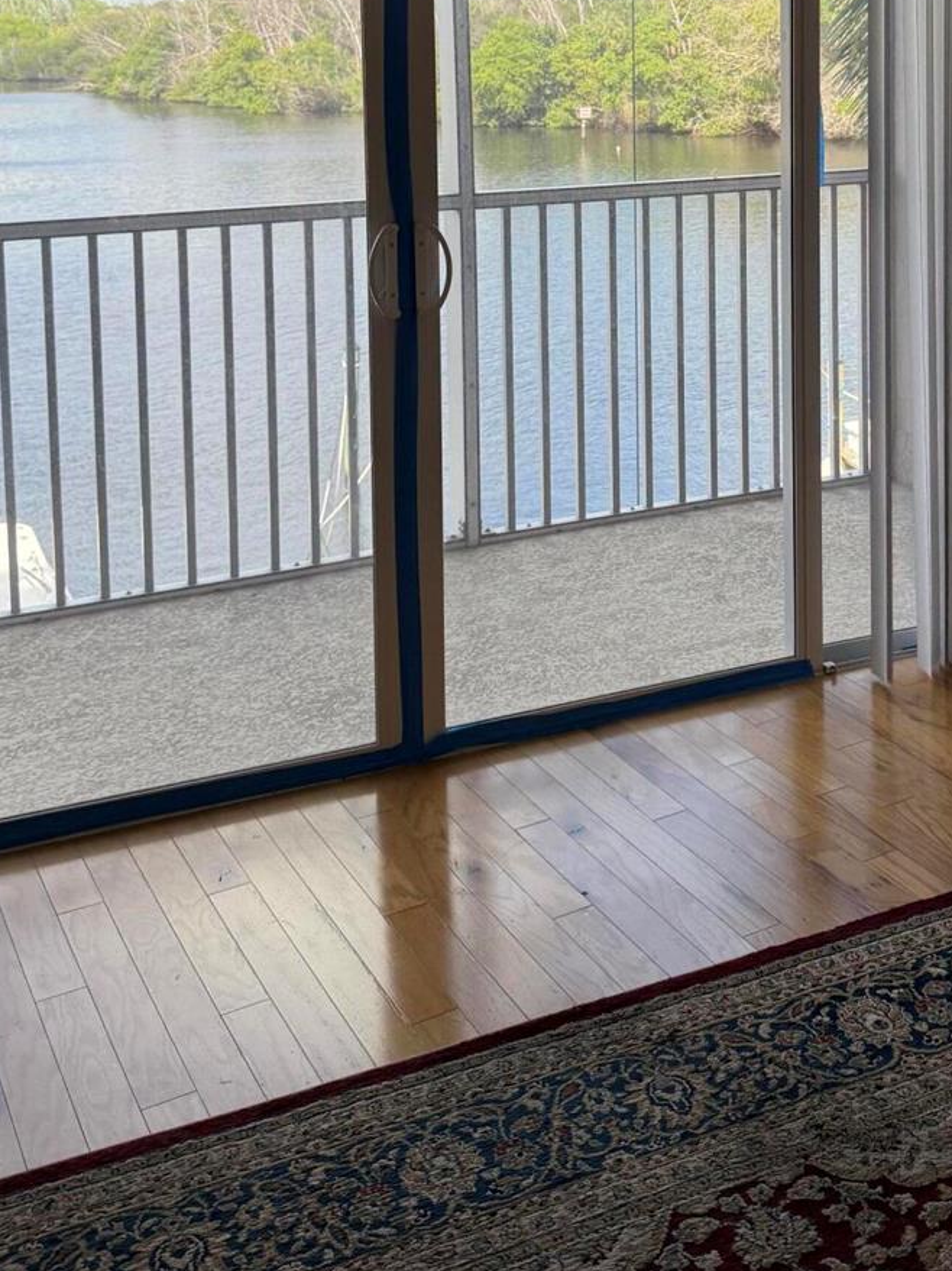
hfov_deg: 33.9
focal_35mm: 42
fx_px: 1541
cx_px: 660
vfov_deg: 41.7
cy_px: 164
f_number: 1.78
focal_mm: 6.76
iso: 100
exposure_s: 1/501
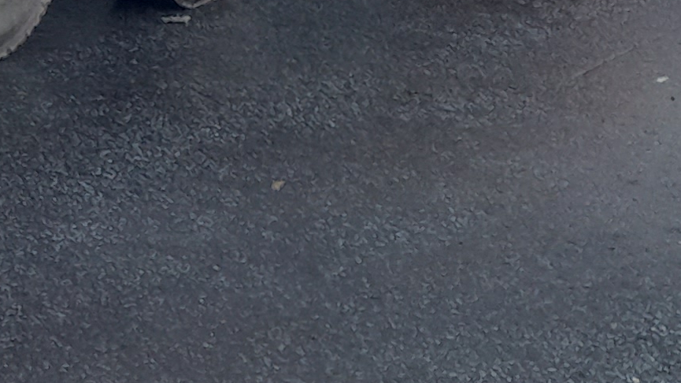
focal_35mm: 126
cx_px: -539
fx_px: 2275
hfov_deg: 14.9
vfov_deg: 8.7
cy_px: -557
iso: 32
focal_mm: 4.6
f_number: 2
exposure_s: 1/120
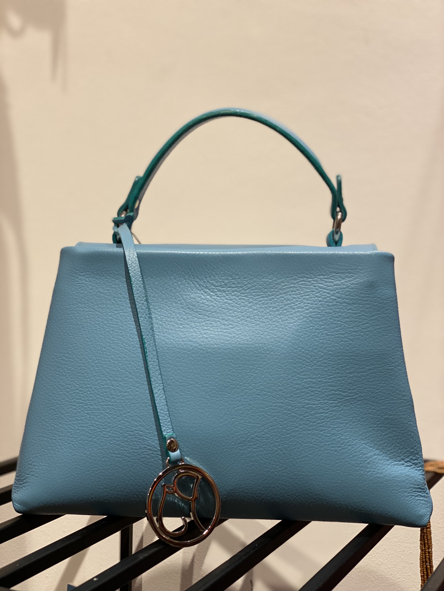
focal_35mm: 52
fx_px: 889
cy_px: 296
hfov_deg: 28.0
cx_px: 222
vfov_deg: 36.8
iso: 100
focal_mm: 6
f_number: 2
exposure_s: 1/100
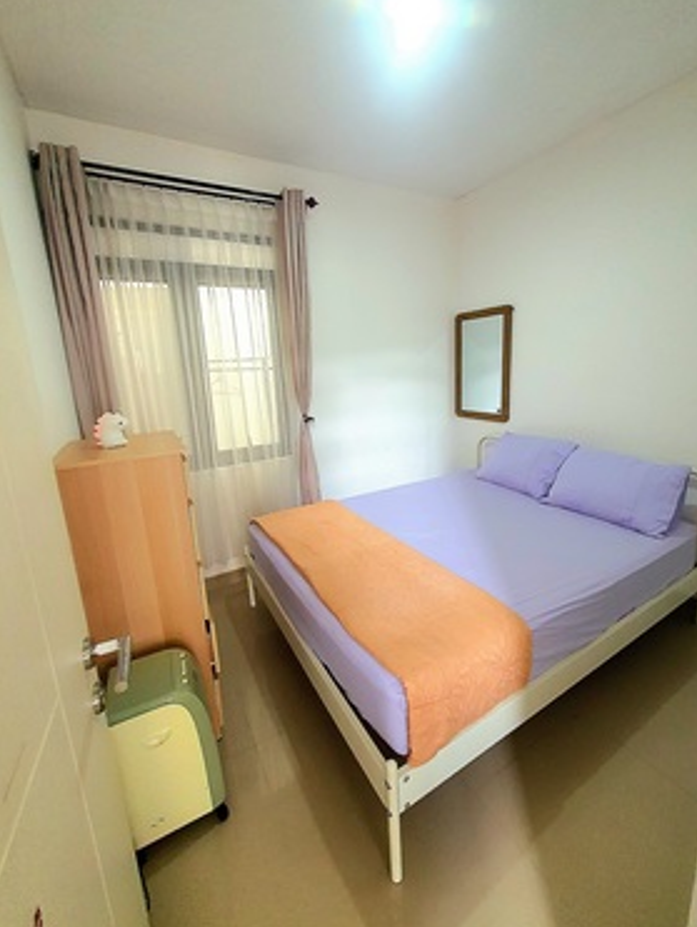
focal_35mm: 14
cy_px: 447
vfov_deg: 102.0
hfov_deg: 85.6
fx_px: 375
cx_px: 372
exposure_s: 1/50
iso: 400
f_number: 2.2
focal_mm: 1.8
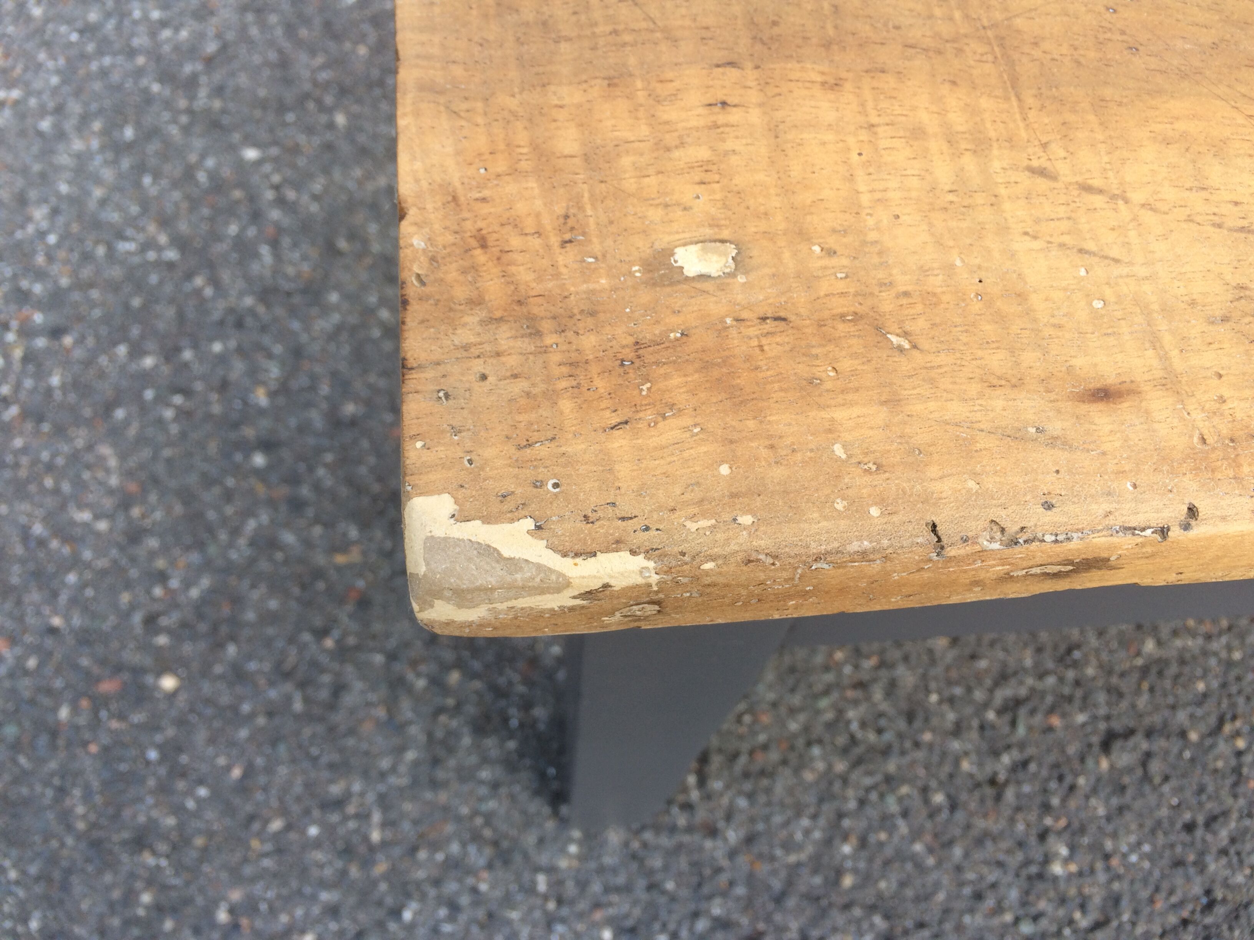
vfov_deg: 48.2
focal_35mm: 29
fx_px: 1051
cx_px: 627
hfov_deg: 61.7
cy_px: 470
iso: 32
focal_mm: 4.15
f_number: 2.2
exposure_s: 1/50
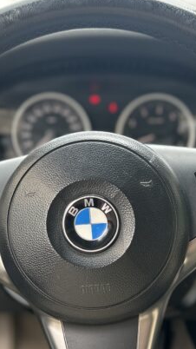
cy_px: 235
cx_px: 96
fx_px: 481
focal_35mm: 52
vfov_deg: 39.4
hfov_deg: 23.0
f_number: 1.78
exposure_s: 1/121
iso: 125
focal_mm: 6.86
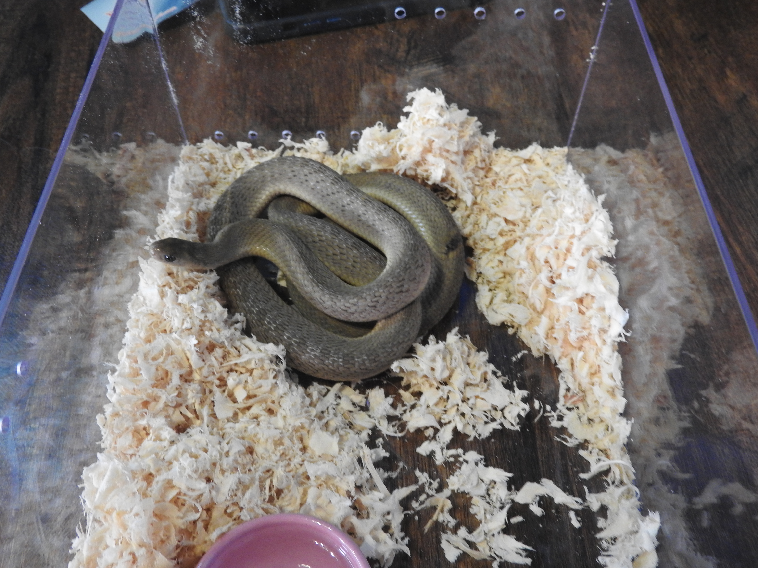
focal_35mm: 33
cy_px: 284
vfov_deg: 42.9
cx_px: 379
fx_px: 723
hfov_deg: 55.4
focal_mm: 5.9
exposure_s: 1/15
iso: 400
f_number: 3.6
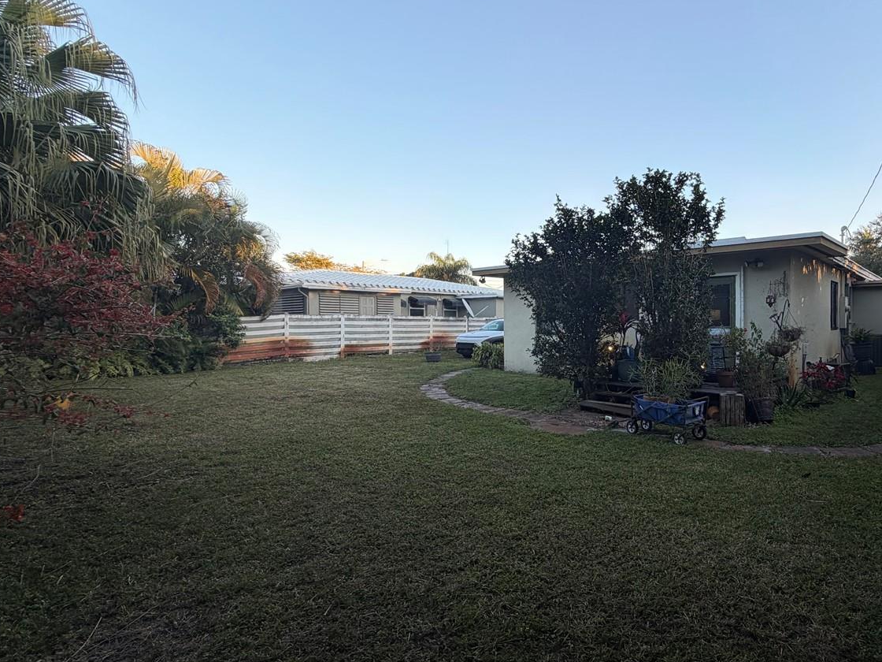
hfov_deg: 78.9
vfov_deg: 66.0
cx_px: 593
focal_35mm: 20
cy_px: 334
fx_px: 510
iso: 50
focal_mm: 2.22
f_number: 2.2
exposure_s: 1/268
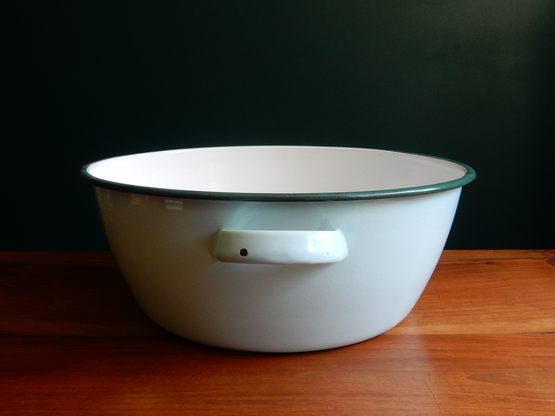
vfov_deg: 39.7
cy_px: 208
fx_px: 577
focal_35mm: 36
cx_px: 278
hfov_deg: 51.4
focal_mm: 6.4
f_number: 4
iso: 280
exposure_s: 1/30
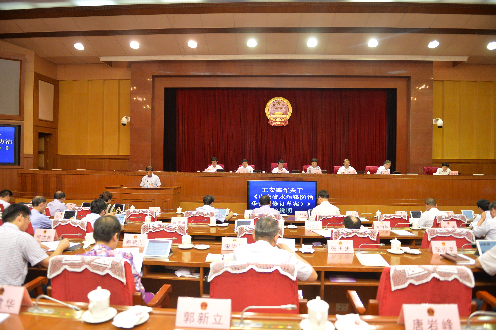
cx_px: 248
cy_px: 165
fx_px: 330
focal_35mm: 24
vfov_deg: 53.0
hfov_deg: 73.8
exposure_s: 1/250
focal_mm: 24
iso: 1600
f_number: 2.8
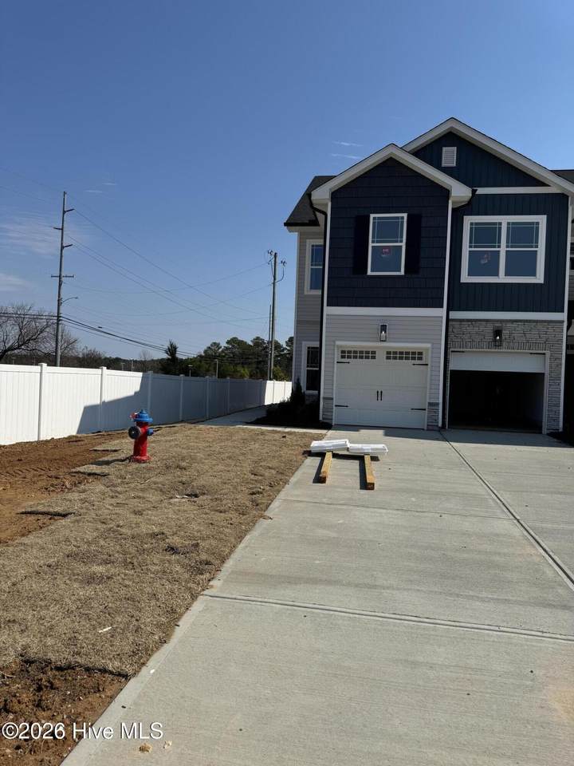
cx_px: 287
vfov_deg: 71.6
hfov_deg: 56.8
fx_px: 531
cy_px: 383
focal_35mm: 24
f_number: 1.78
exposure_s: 1/7937
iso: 80
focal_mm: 6.76
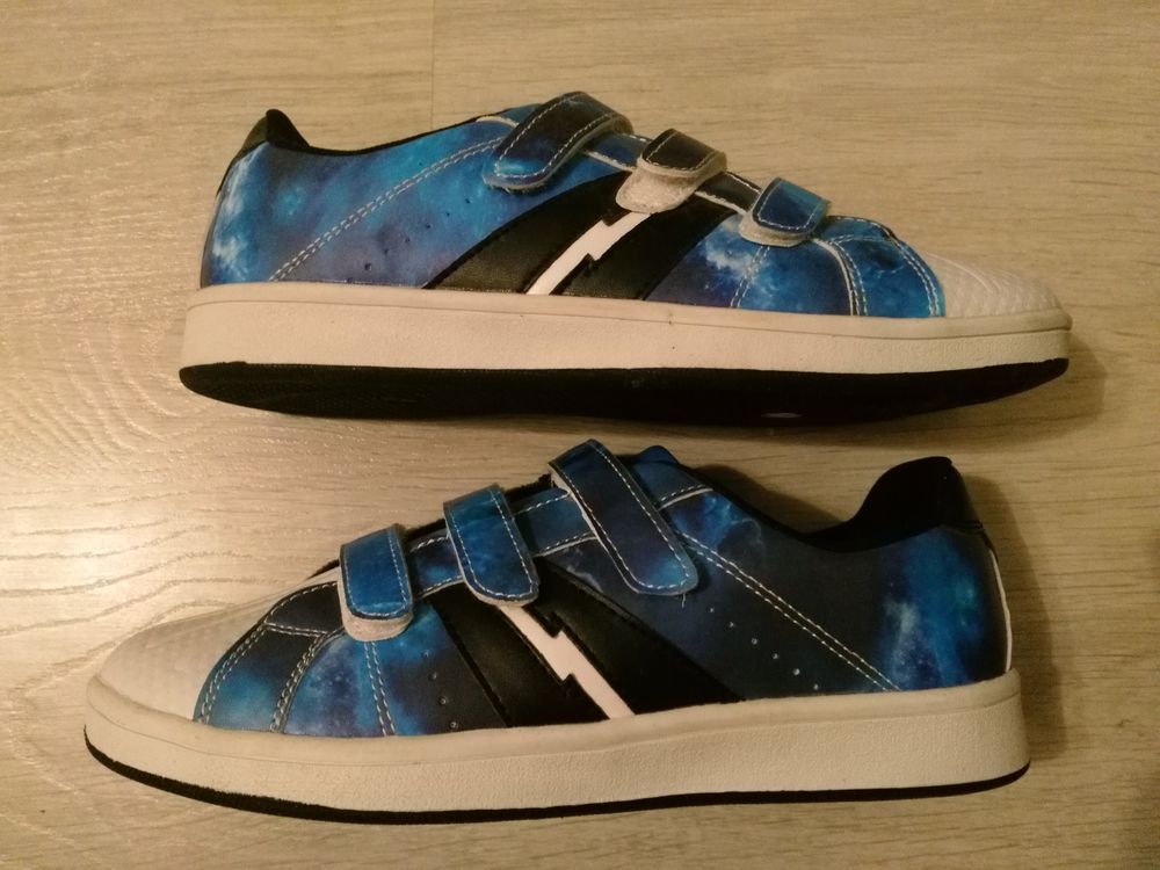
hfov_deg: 63.4
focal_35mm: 28
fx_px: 938
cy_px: 435
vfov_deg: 49.7
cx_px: 580
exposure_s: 1/14
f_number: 2
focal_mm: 2.96
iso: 1130
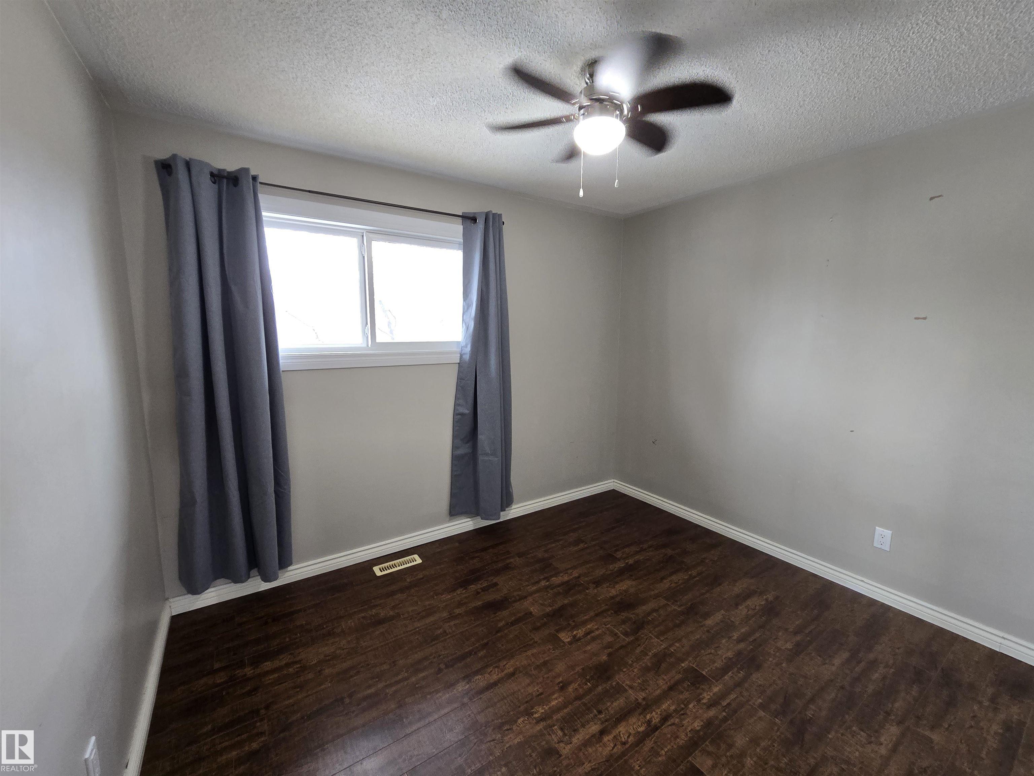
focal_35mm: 13
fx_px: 388
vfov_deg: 89.9
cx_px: 517
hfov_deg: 106.2
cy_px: 388
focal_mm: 2.2
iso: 160
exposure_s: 1/60
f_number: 2.2
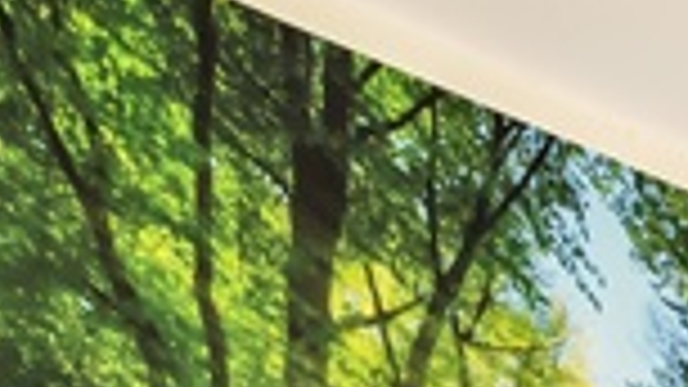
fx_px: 2243
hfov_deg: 13.8
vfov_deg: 8.0
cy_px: 1296
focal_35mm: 123
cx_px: 1520
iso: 200
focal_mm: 16
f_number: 8
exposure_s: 1/160
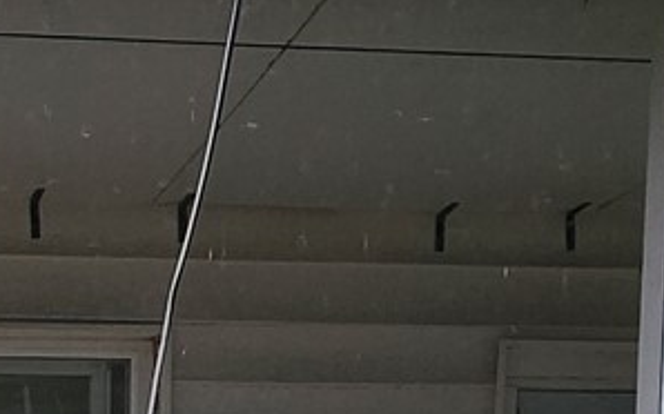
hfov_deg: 25.4
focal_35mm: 74
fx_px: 1339
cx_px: -100
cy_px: 852
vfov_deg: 14.4
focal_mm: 2.2
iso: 50
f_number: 2.2
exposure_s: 1/1859
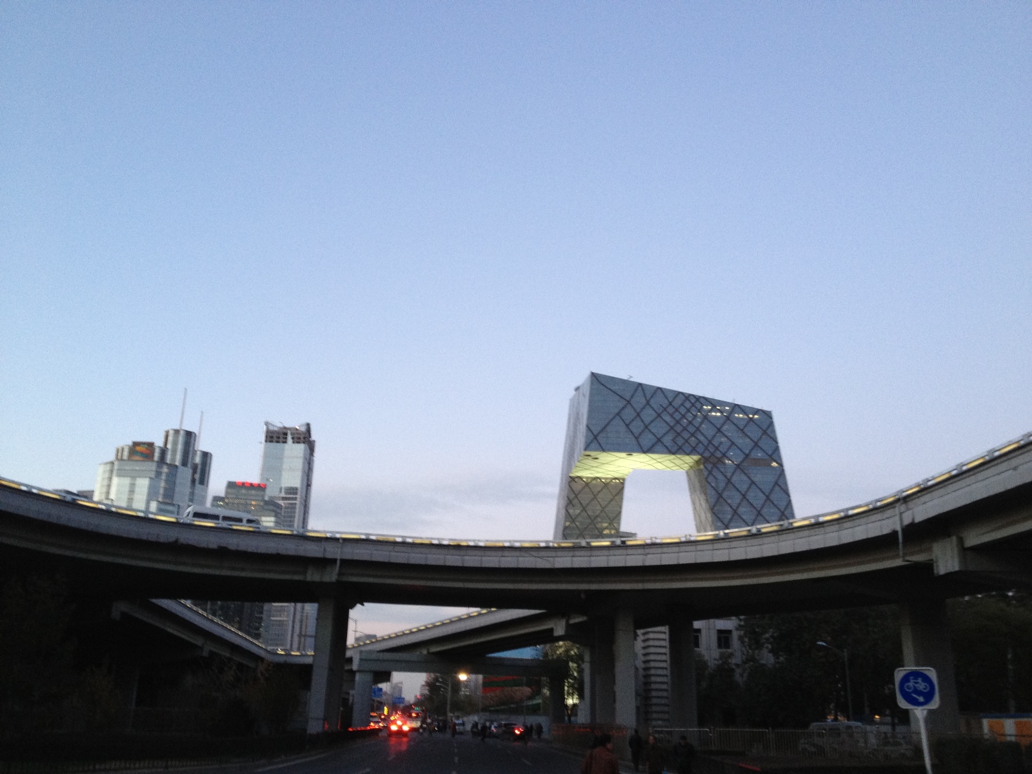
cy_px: 387
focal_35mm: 35
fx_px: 1043
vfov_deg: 40.7
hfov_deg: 52.6
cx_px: 516
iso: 100
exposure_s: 1/20
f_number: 2.4
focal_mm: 4.28
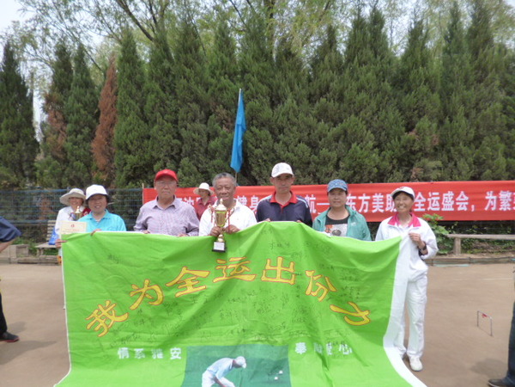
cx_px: 258
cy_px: 194
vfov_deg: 56.8
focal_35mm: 24
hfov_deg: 71.6
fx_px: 357
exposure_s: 1/1000
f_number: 2.5
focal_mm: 4.3
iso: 160
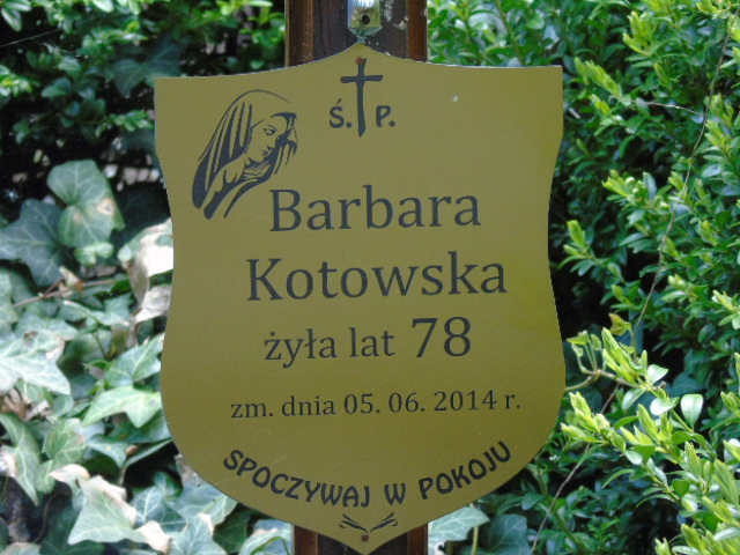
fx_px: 5195
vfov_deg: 6.1
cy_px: 278
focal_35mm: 243
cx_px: 370
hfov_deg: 8.1
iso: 500
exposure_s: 1/80
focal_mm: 43
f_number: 4.8
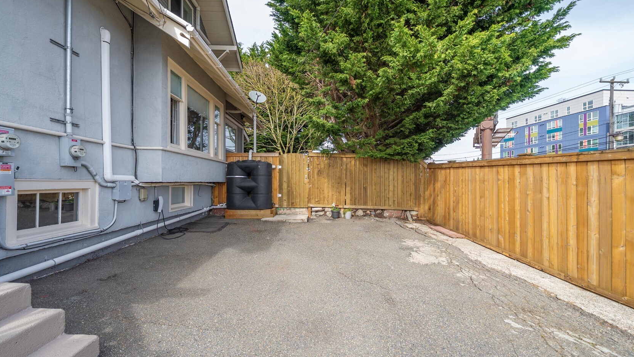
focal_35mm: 15
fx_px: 252
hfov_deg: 103.0
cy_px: 181
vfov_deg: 70.5
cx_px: 314
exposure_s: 1/50
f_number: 7.1
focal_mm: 14
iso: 80
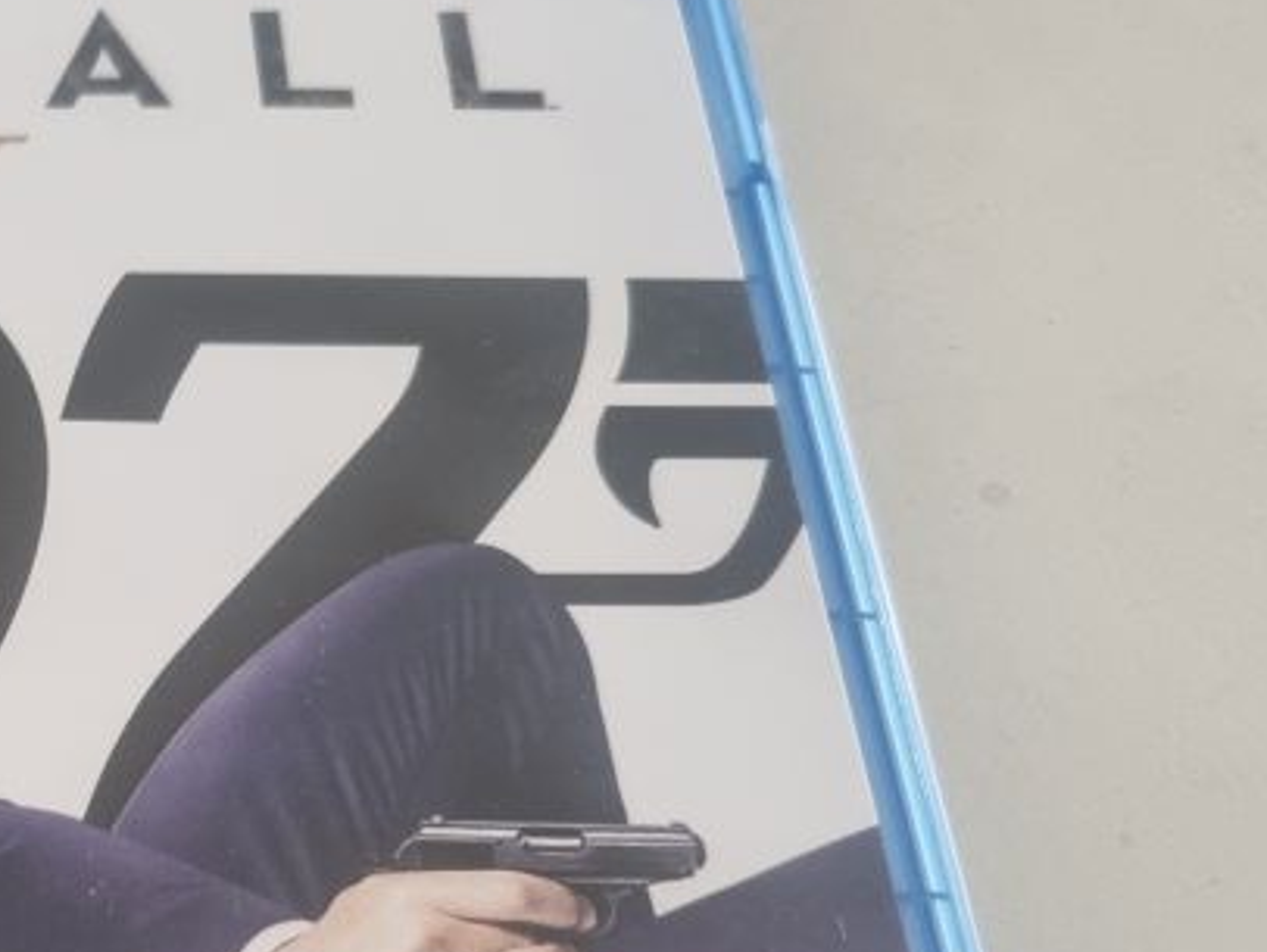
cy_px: 871
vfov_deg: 22.4
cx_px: -112
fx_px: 2344
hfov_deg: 27.7
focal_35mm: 64
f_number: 1.8
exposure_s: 1/50
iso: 160
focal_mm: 5.4
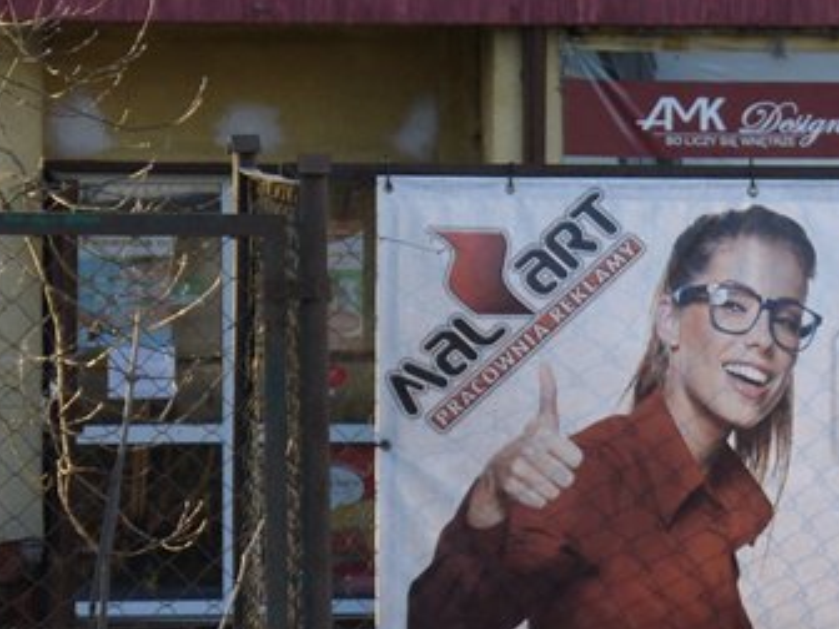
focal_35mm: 329
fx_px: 7974
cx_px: 919
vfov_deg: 4.5
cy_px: 464
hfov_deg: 6.0
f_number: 3.8
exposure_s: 1/100
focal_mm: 22.7
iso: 100
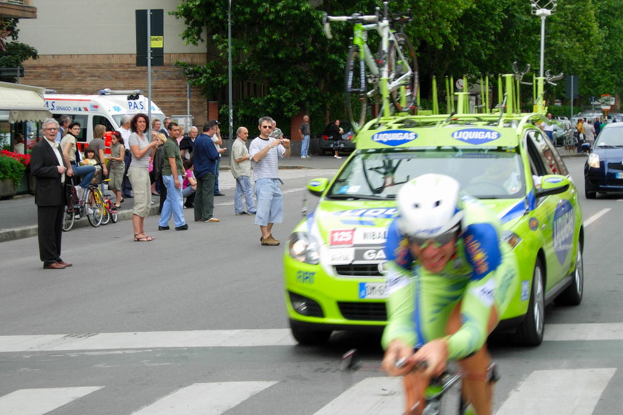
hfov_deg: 18.9
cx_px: 313
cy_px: 210
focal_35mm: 108
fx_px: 1869
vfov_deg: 12.7
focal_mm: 21.5
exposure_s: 1/108
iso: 50
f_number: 4.7
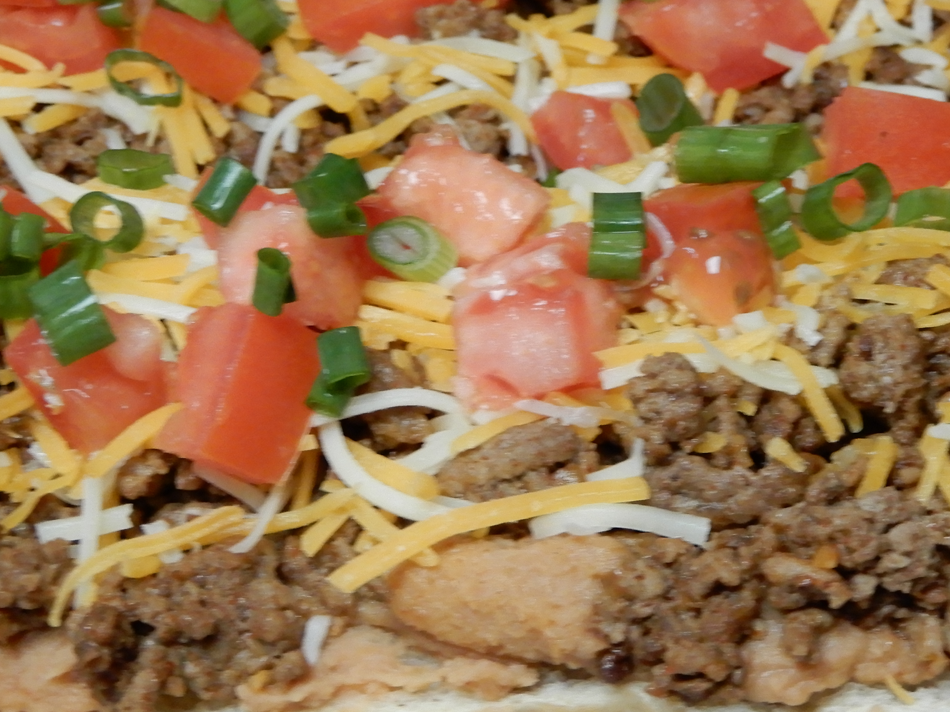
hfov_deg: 16.7
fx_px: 3211
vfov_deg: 12.7
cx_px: 706
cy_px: 351
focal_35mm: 117
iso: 400
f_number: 4.5
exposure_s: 1/15
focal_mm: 12.5
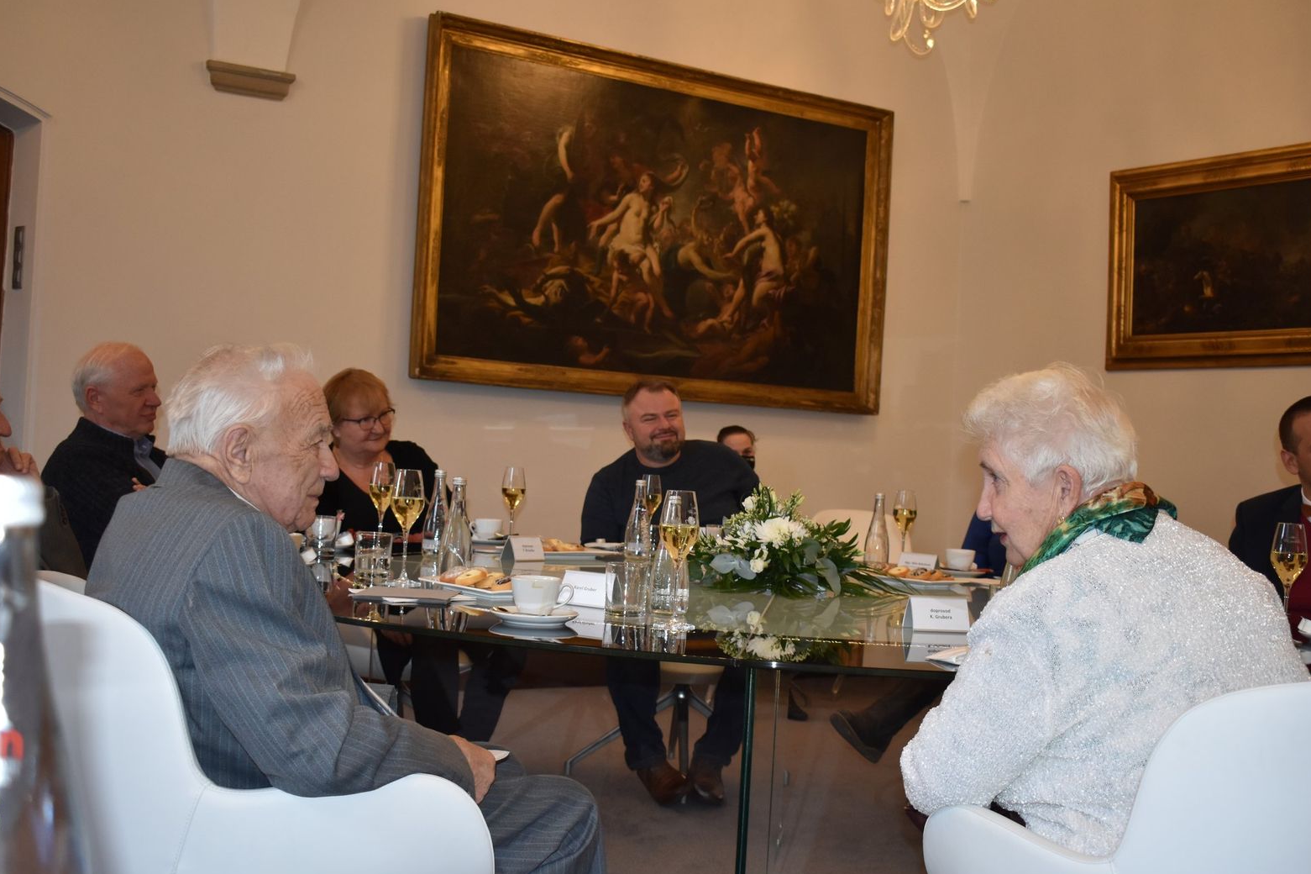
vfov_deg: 32.2
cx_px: 663
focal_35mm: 42
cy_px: 445
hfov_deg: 46.9
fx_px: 1511
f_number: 4
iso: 800
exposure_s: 1/60
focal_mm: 27
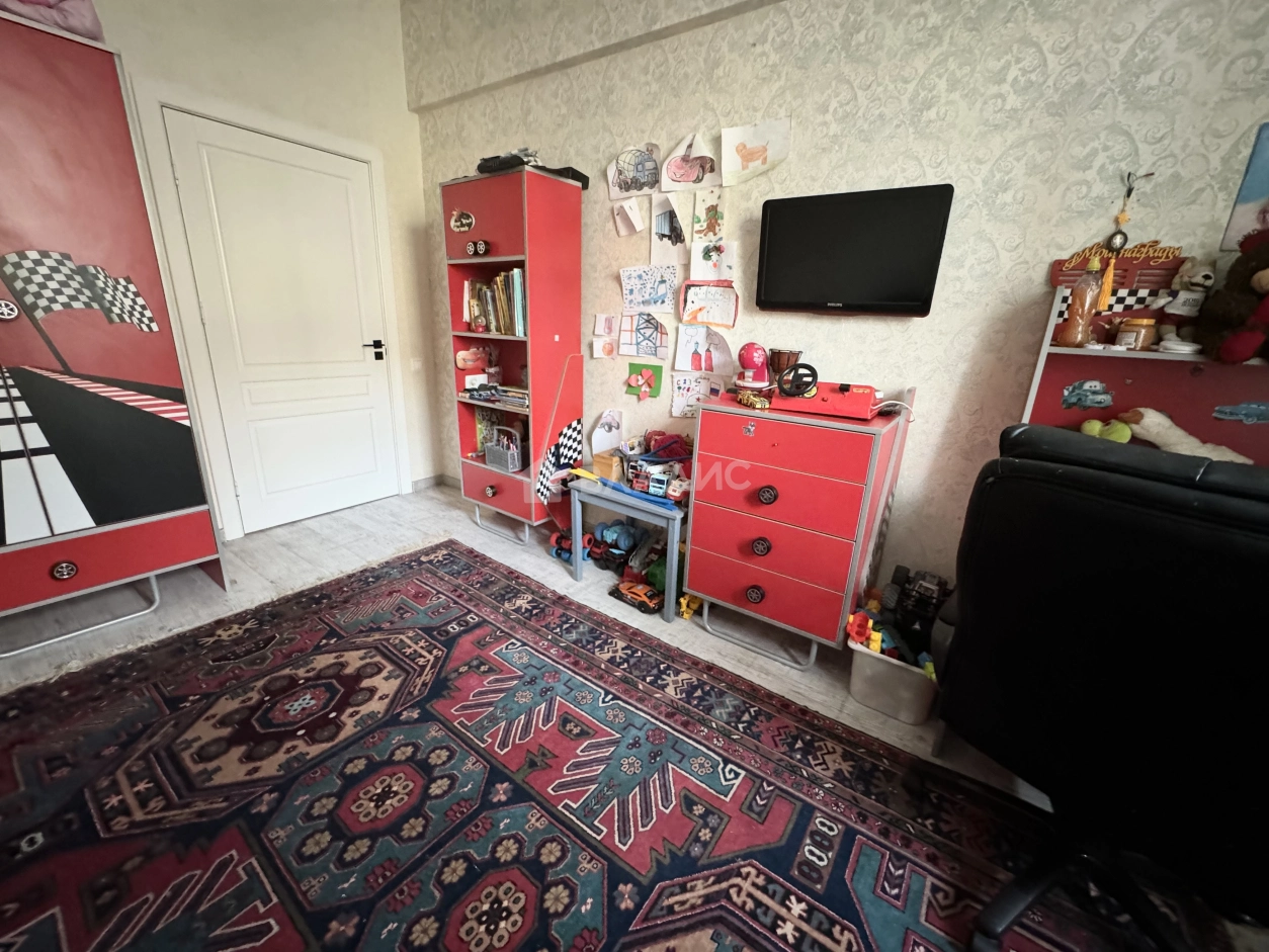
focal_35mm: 14
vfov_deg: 85.7
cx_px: 634
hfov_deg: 102.1
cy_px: 476
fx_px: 513
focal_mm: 2.22
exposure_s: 1/50
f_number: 2.2
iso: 1250
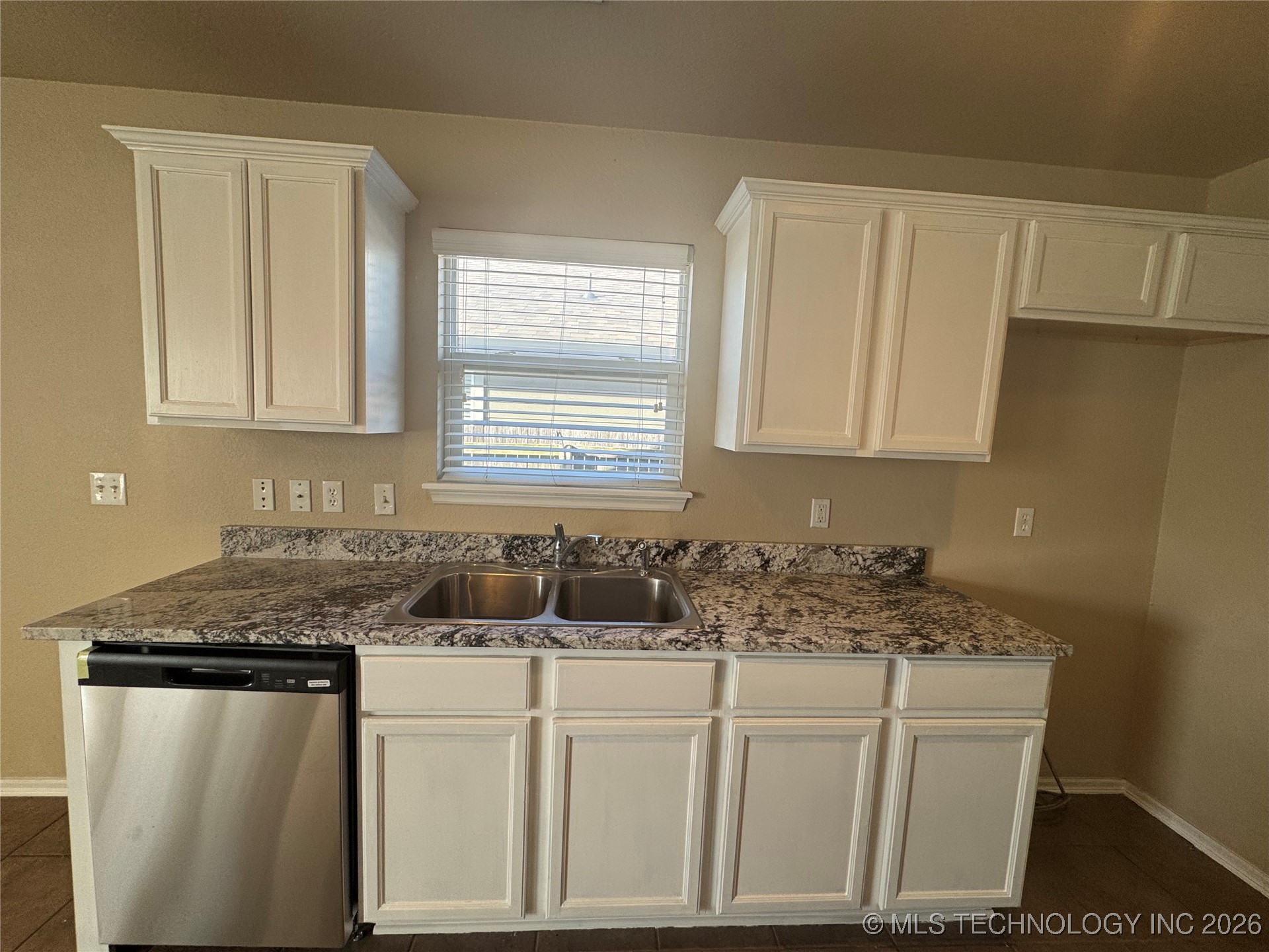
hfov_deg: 102.1
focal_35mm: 14
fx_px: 513
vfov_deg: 85.7
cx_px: 634
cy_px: 476
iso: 80
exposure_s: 1/120
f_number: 2.2
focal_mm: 2.22
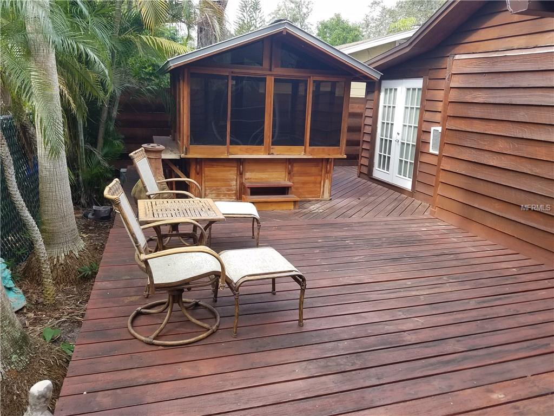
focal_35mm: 26
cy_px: 208
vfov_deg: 53.1
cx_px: 277
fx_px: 416
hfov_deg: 67.3
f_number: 1.7
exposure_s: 1/265
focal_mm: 4.2
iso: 50
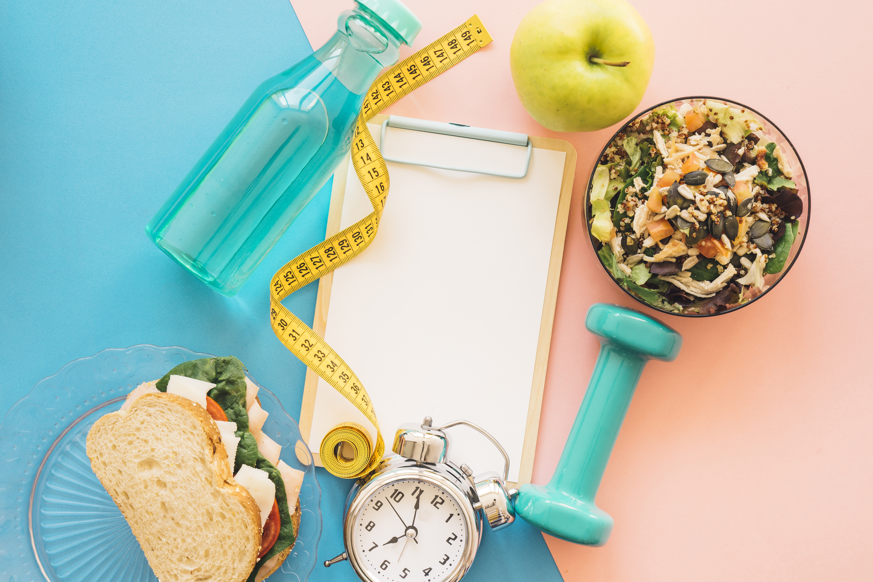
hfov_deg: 31.4
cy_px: 291
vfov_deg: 21.2
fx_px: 1552
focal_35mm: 64
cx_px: 436
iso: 125
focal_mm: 64
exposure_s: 1/15
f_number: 10
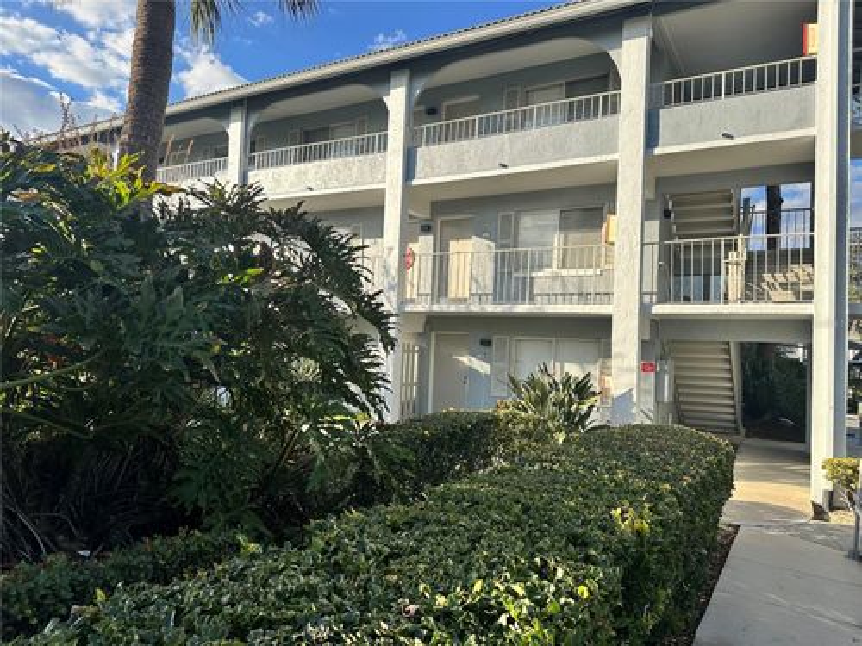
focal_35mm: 24
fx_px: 598
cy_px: 323
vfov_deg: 56.8
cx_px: 431
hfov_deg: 71.6
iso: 80
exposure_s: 1/2299
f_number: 1.78
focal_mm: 6.86
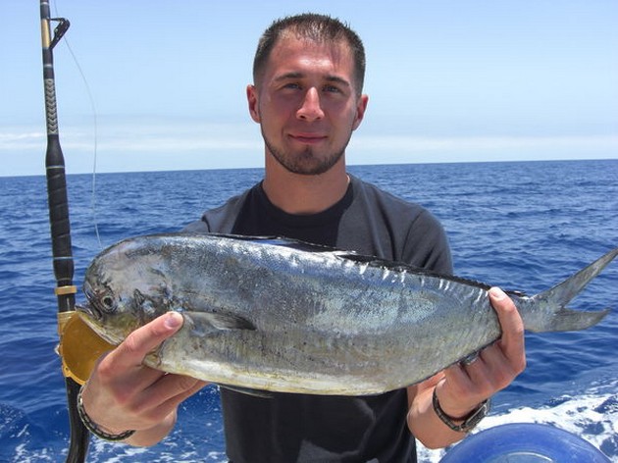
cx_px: 309
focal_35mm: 38
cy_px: 232
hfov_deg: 49.0
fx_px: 678
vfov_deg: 37.7
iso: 80
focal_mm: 7.9
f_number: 4
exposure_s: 1/640
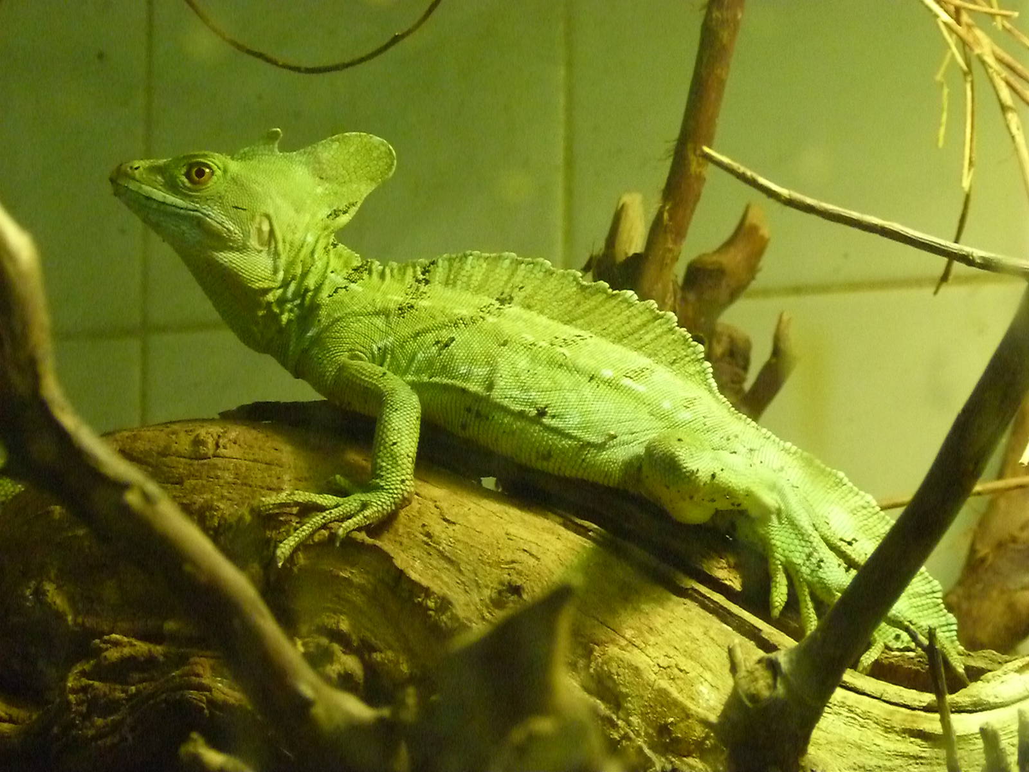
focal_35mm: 139
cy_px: 386
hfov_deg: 14.2
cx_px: 514
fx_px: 4132
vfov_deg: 10.7
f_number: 4
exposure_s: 1/125
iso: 1600
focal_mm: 25
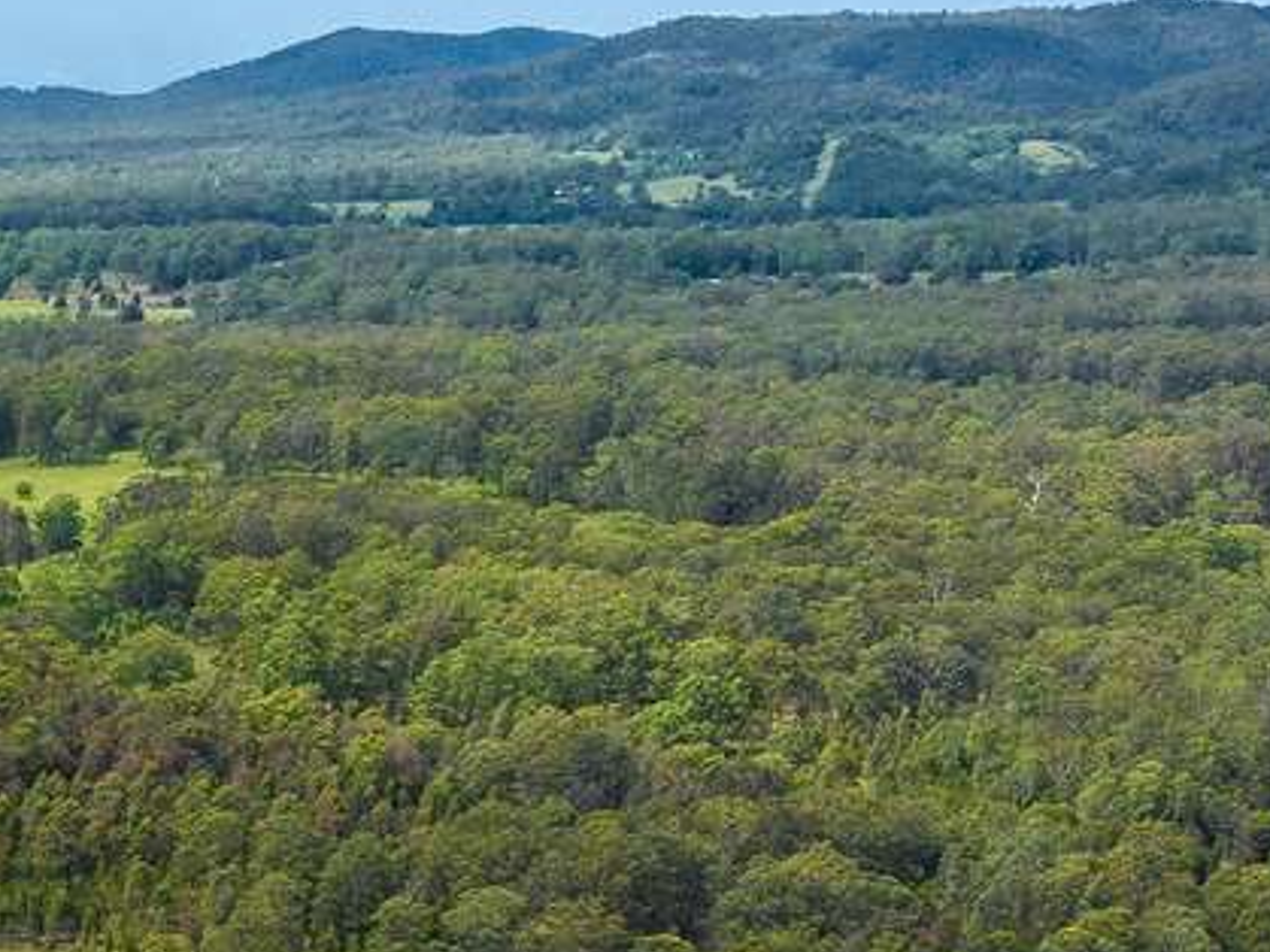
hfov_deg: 16.2
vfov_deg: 13.2
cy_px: 1025
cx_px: -682
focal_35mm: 110
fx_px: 4035
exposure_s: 1/320
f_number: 6.3
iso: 100
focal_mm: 12.29
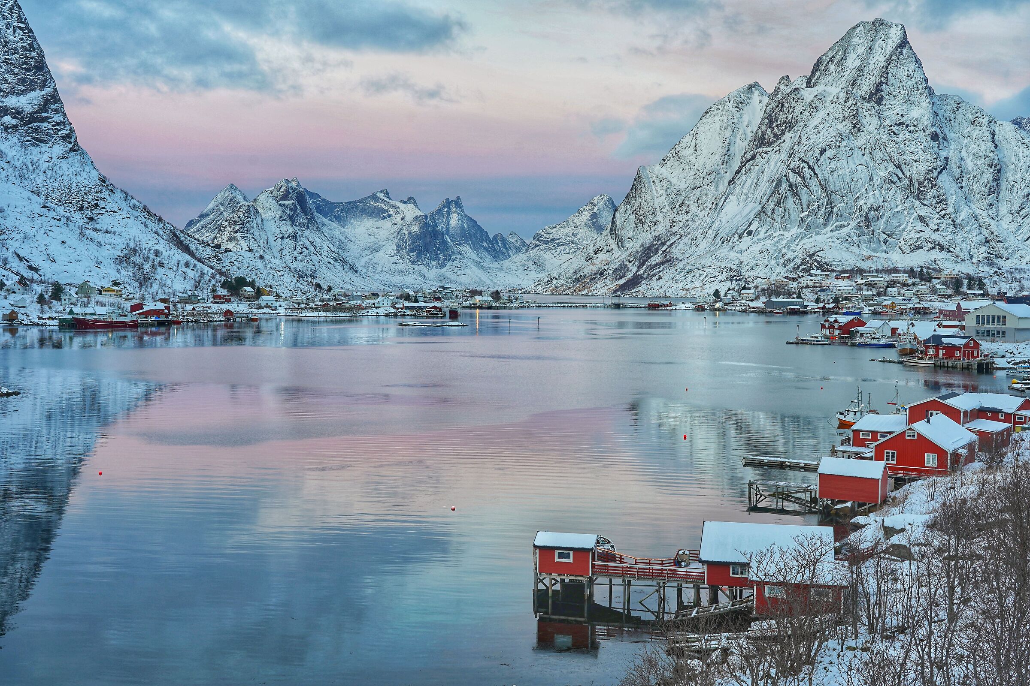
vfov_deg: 32.6
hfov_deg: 47.4
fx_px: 1173
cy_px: 343
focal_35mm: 41
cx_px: 515
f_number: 9
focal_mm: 41
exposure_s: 1/10
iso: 200
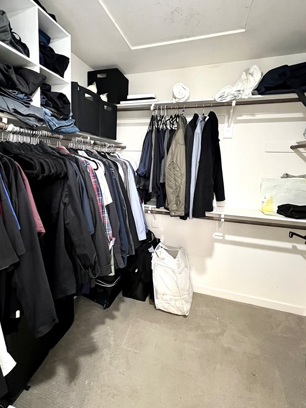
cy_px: 189
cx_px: 128
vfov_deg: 90.9
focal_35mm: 17
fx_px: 200
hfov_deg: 74.2
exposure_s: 1/60
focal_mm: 1.57
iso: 1000
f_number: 1.8
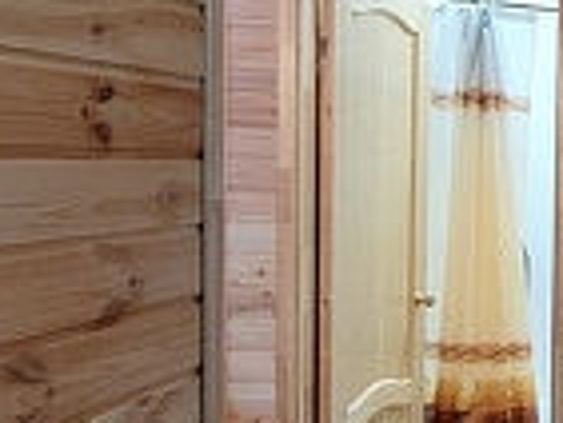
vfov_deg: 24.8
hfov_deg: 26.3
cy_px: 255
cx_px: 783
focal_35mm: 59
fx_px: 960
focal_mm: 1.74
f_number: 2.2
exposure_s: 1/50
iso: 320
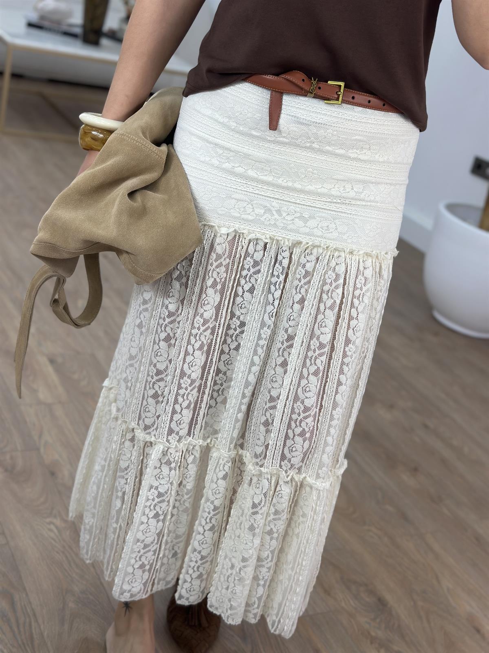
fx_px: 904
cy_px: 326
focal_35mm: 48
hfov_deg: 30.3
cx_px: 244
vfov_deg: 39.7
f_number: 1.78
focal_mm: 6.86
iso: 64
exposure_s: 1/141
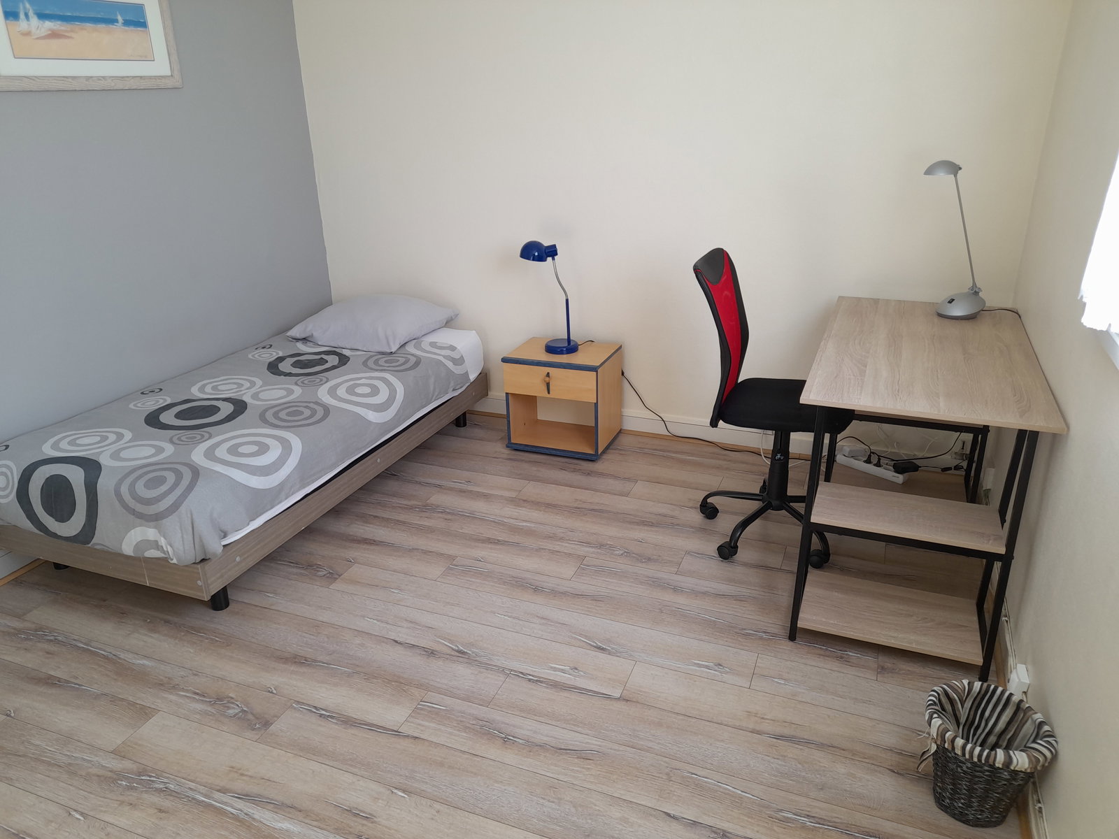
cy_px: 420
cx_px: 560
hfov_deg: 69.4
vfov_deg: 54.9
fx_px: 808
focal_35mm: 25
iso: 40
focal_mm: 4.6
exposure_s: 1/50
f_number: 2
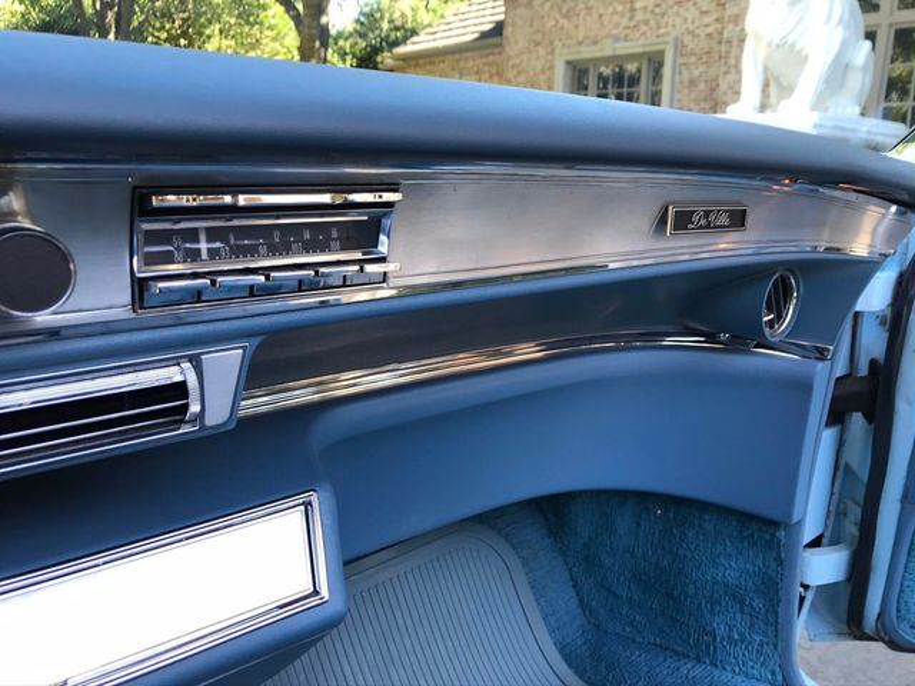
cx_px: 458
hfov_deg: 63.4
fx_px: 740
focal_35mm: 28
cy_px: 343
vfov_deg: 49.7
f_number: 1.8
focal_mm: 3.99
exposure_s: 1/93
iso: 32
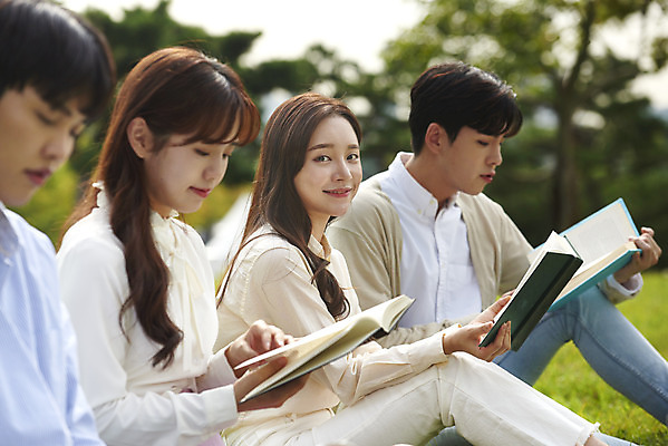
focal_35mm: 116
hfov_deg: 17.6
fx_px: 2153
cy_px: 223
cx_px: 334
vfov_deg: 11.8
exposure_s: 1/2000
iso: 320
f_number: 3.5
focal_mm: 116
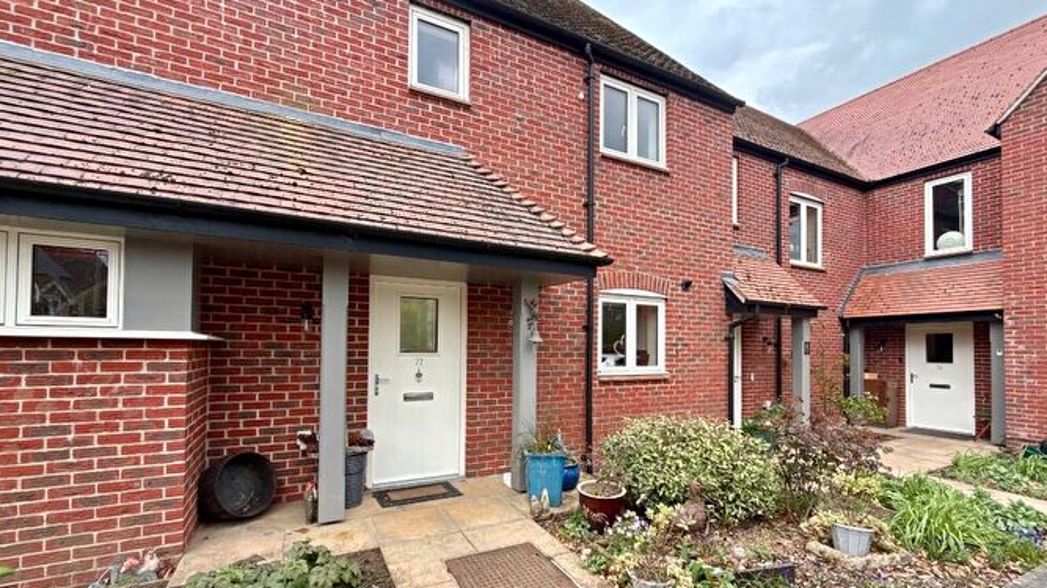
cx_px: 515
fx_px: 444
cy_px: 339
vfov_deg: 66.7
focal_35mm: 16
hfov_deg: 99.4
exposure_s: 1/198
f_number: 2.2
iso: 50
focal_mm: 2.22
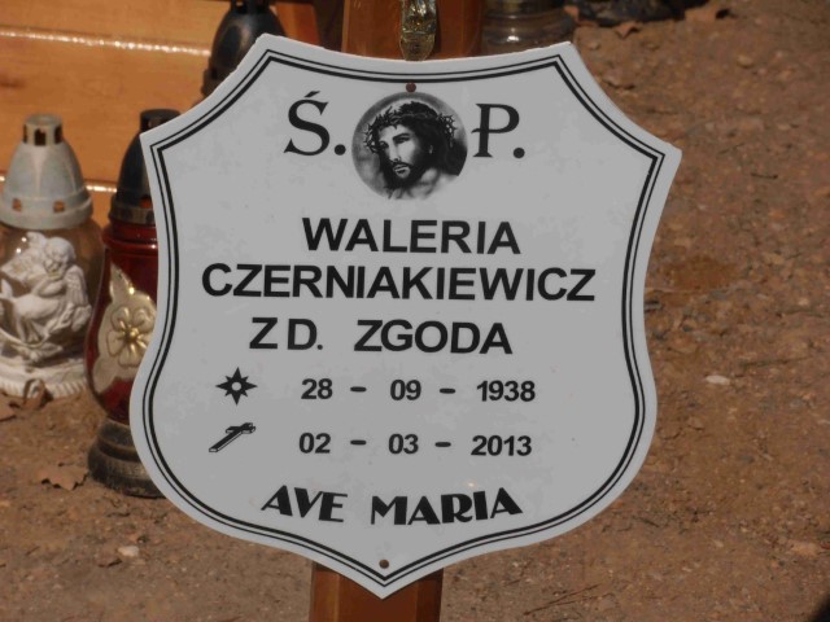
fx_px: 4748
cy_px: 311
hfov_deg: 10.0
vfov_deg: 7.5
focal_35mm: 198
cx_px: 415
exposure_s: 1/320
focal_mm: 35.05
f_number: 15
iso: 80
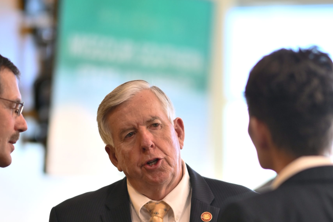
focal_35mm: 236
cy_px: 181
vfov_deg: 5.8
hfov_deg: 8.7
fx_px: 2183
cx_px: 166
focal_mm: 105
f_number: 1.4
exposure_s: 1/250
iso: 400
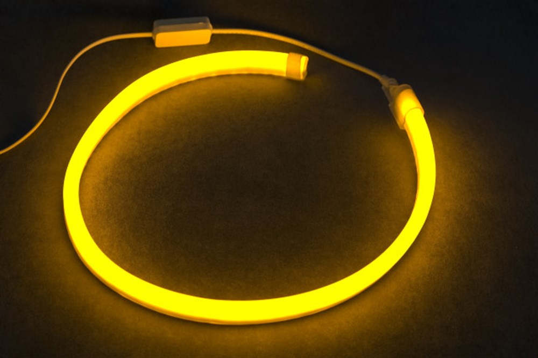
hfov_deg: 31.9
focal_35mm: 63
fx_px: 941
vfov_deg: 21.5
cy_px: 179
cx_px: 269
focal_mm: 42
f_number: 5.6
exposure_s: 2.5
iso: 200
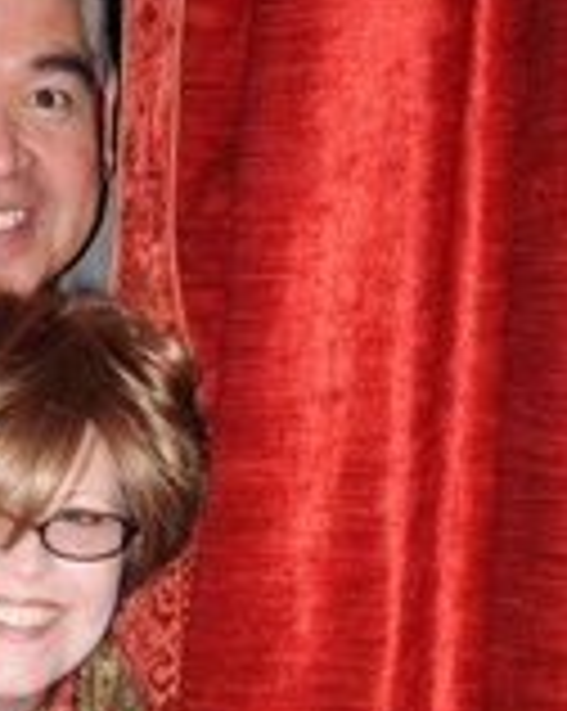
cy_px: 632
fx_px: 2716
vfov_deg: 14.8
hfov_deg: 11.8
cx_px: -18
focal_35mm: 129
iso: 400
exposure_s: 1/60
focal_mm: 35
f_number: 4.5
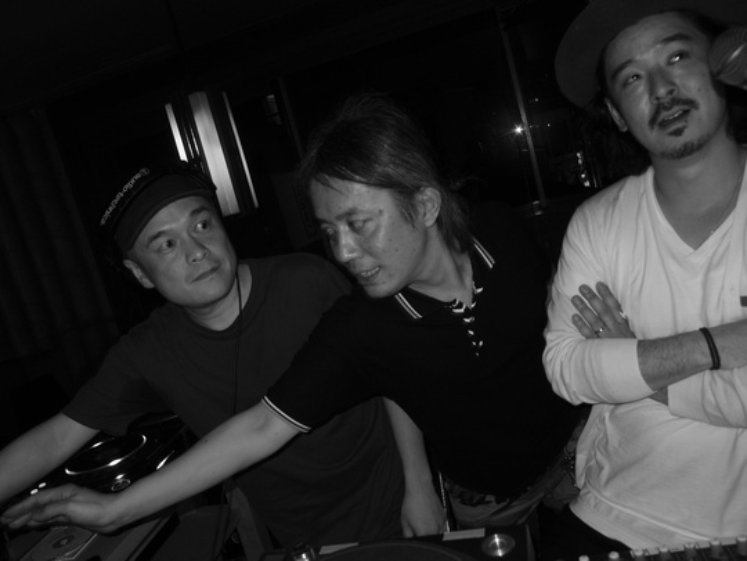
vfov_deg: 49.7
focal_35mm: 28
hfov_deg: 63.4
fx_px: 604
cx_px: 374
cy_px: 280
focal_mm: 6
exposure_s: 1/30
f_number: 2.2
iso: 125
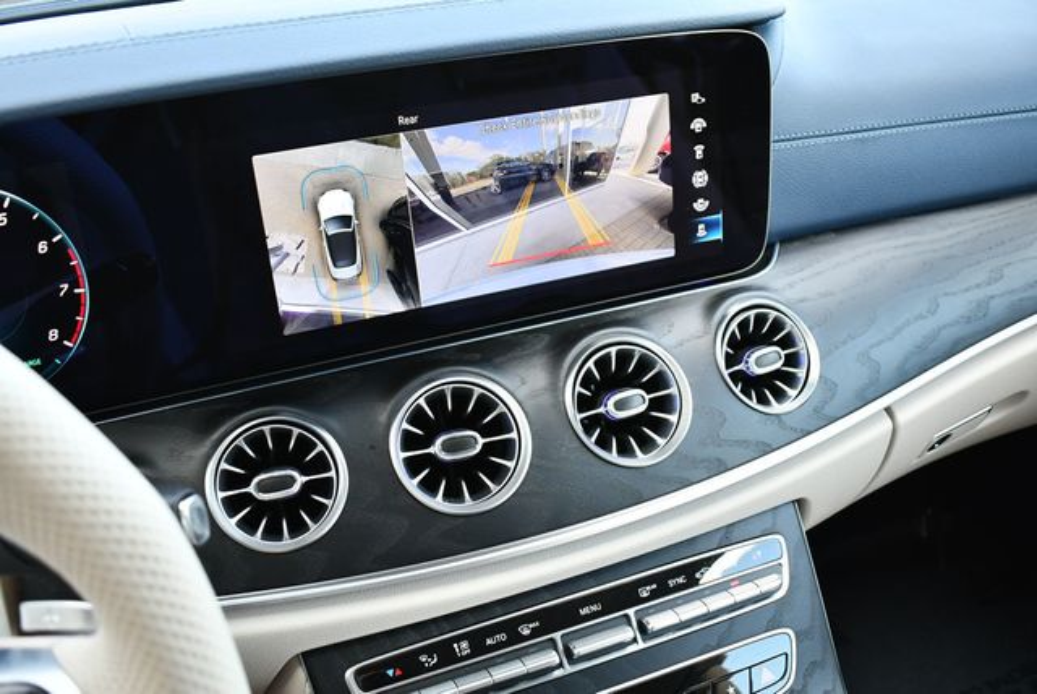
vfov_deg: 36.9
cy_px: 347
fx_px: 1038
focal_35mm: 36
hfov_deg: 53.1
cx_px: 518
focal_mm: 18
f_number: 3.5
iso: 800
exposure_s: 1/250
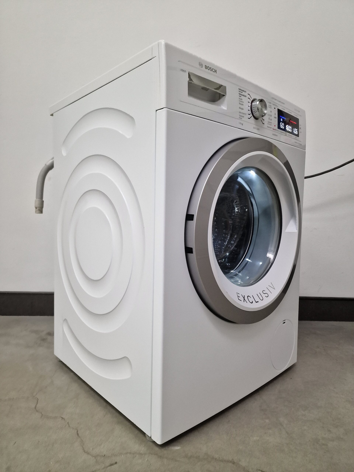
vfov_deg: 73.9
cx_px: 177
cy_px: 236
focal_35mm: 23
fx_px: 314
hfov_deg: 58.9
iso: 400
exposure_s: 1/100
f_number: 1.8
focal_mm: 6.4
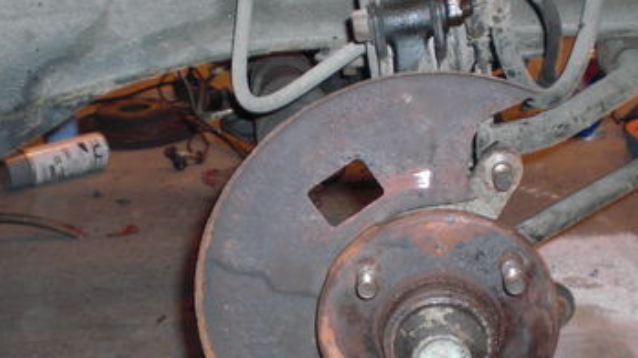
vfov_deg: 15.5
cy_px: 387
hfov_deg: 27.9
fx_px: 1285
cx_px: 287
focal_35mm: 76
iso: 200
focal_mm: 6.3
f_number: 3.1
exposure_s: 1/60
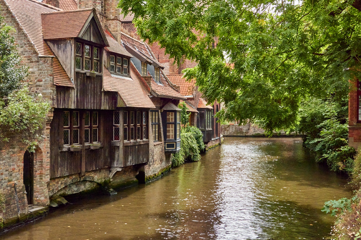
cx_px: 180
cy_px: 120
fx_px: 461
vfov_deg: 29.2
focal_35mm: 46
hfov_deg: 42.7
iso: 100
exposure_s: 1/640
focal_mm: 16.86
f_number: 8
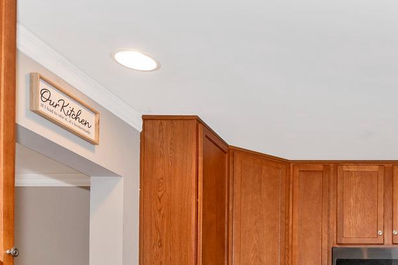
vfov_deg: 24.6
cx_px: 432
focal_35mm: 47
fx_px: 519
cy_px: 352
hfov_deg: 36.0
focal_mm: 14
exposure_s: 1/100
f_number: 8
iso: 500
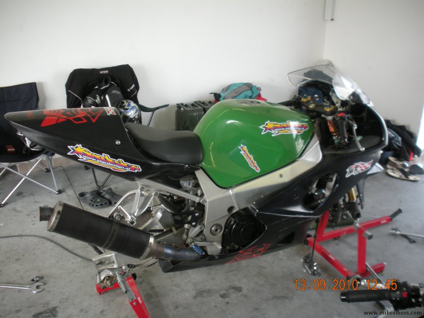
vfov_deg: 40.7
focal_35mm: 35
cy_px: 159
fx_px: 429
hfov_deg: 52.6
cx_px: 212
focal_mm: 6.3
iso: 106
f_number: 3.5
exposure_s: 1/63.5
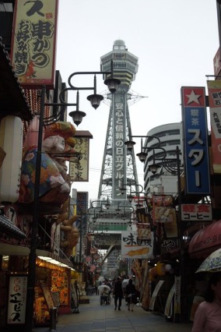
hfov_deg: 32.6
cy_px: 182
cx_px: 117
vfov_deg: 47.3
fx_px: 378
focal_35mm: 41
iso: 100
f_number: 3.7
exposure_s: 1/400
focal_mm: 6.3
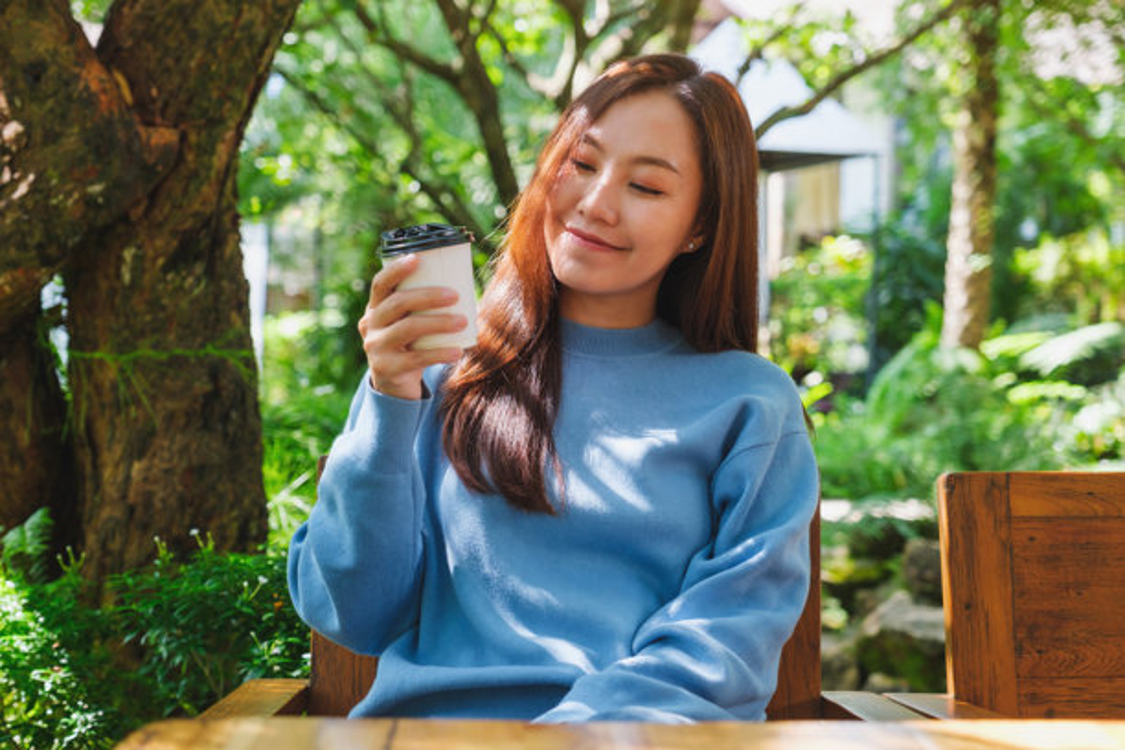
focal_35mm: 56
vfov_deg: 24.2
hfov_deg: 35.6
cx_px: 562
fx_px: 1750
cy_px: 375
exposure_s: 1/110
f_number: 2.8
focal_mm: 37.6
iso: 160
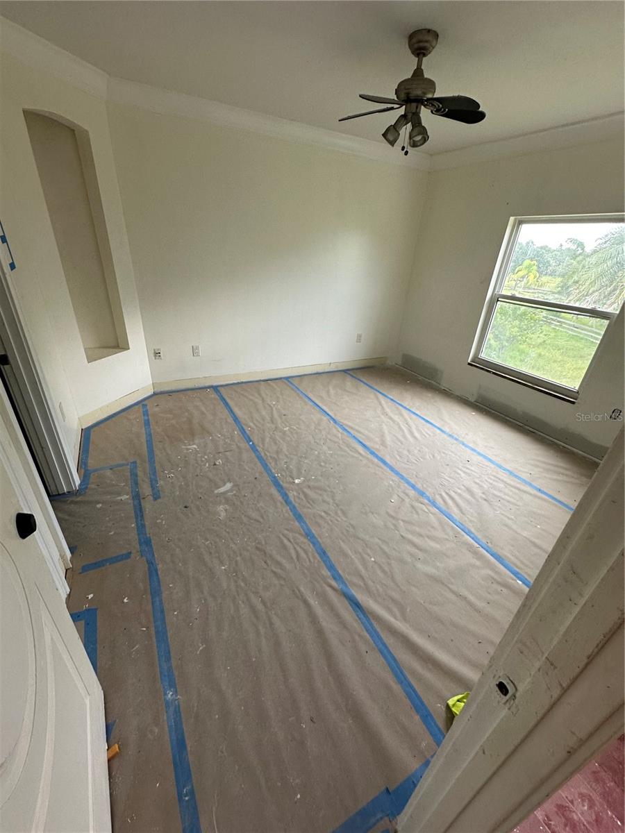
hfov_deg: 85.7
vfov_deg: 102.1
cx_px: 312
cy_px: 416
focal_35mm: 14
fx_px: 337
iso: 125
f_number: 2.2
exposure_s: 1/120
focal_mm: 2.22
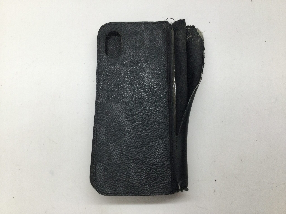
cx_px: 143
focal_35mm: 31
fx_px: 256
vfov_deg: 45.4
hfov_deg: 58.4
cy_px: 107
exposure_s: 1/30
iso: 32
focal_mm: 3.3
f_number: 2.4
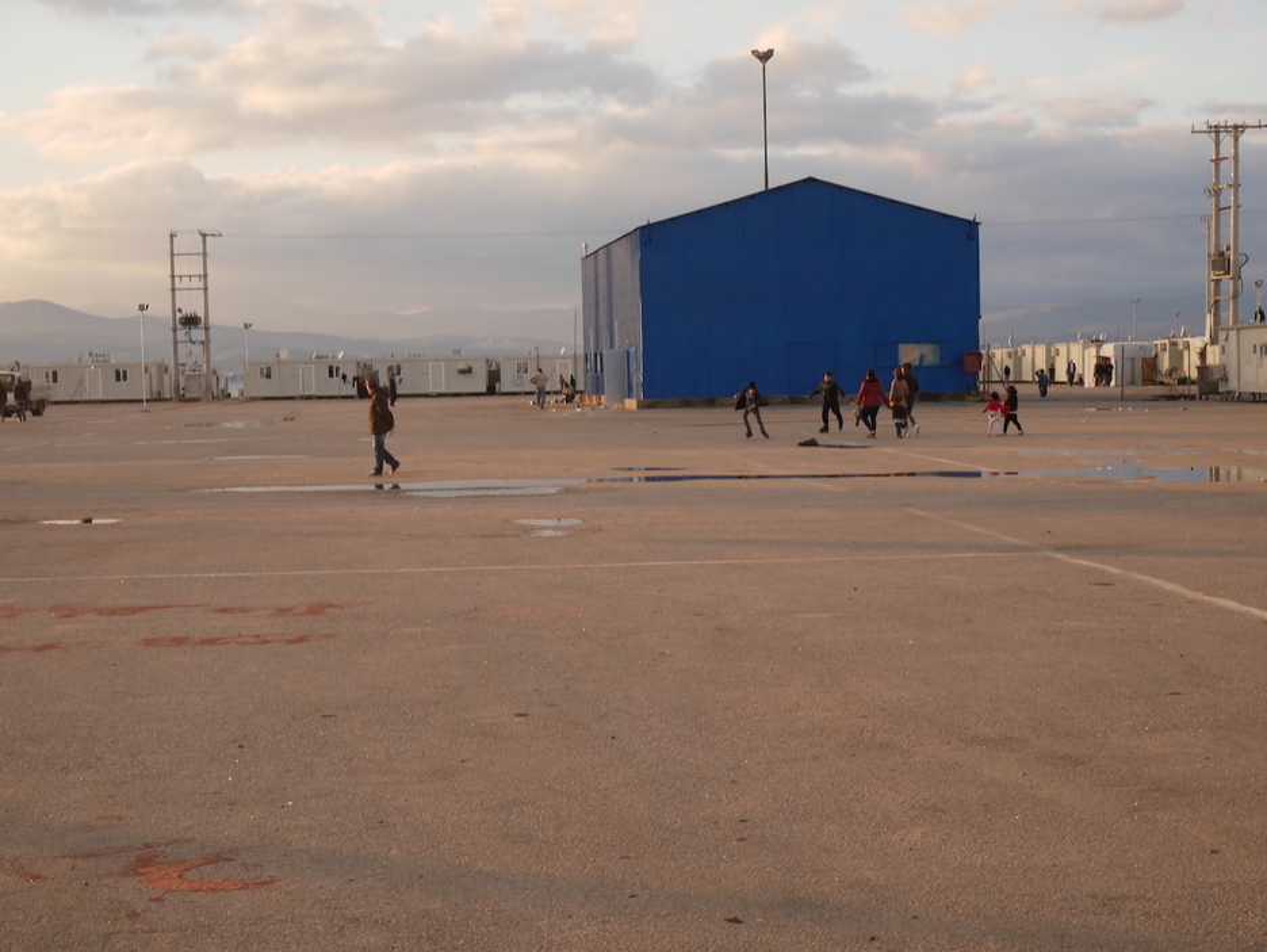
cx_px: 634
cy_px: 476
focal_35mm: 64
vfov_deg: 23.0
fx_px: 2344
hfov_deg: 30.3
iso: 400
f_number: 8
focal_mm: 32
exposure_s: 1/250
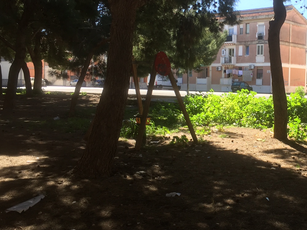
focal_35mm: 47
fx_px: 417
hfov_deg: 39.2
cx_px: 235
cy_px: 103
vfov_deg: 30.9
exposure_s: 1/557
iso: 32
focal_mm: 4.15
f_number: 2.2
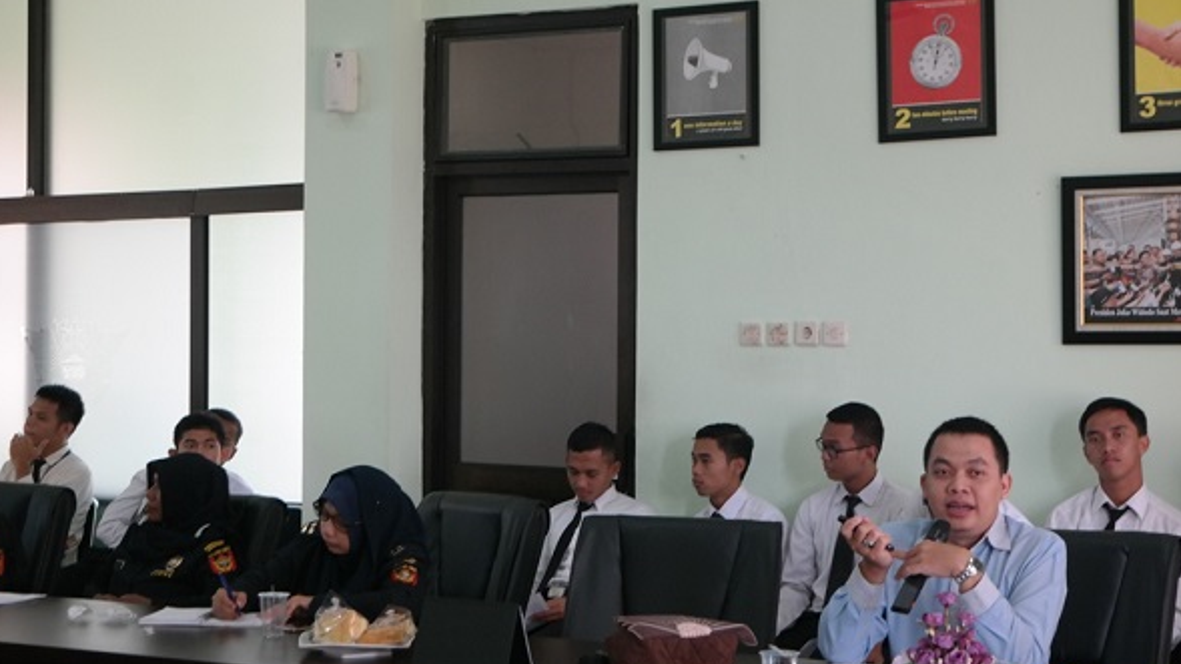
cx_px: 587
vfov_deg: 18.8
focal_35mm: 64
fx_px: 2004
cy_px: 353
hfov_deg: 32.8
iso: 800
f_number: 5
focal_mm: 39
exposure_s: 1/60
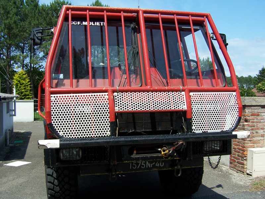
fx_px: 291
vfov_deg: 37.7
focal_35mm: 38
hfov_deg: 49.0
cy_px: 100
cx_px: 132
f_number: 4
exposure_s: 1/750
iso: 80
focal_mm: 6.3
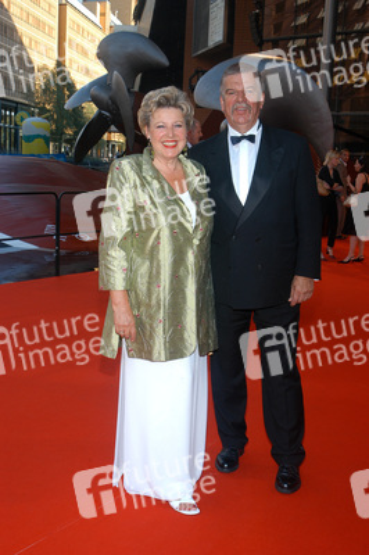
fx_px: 693
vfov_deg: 43.6
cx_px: 184
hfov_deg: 29.8
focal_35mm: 45
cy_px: 278
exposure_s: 1/80
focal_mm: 30
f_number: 8
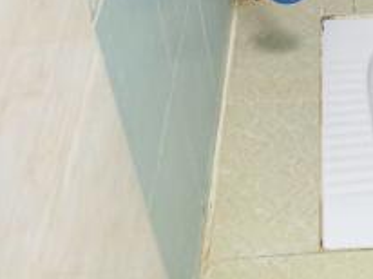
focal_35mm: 70
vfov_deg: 18.2
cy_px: -161
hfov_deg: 25.3
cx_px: 433
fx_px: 753
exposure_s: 1/50
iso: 400
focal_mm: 4.4
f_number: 1.8
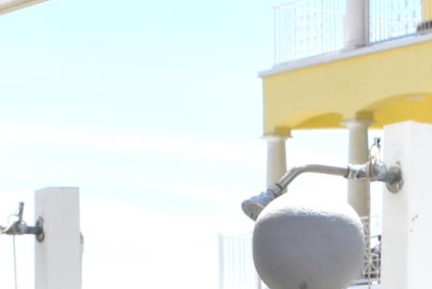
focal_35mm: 191
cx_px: 152
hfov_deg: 10.8
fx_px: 2293
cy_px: 605
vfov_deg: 6.9
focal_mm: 18
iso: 200
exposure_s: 1/400
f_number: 10
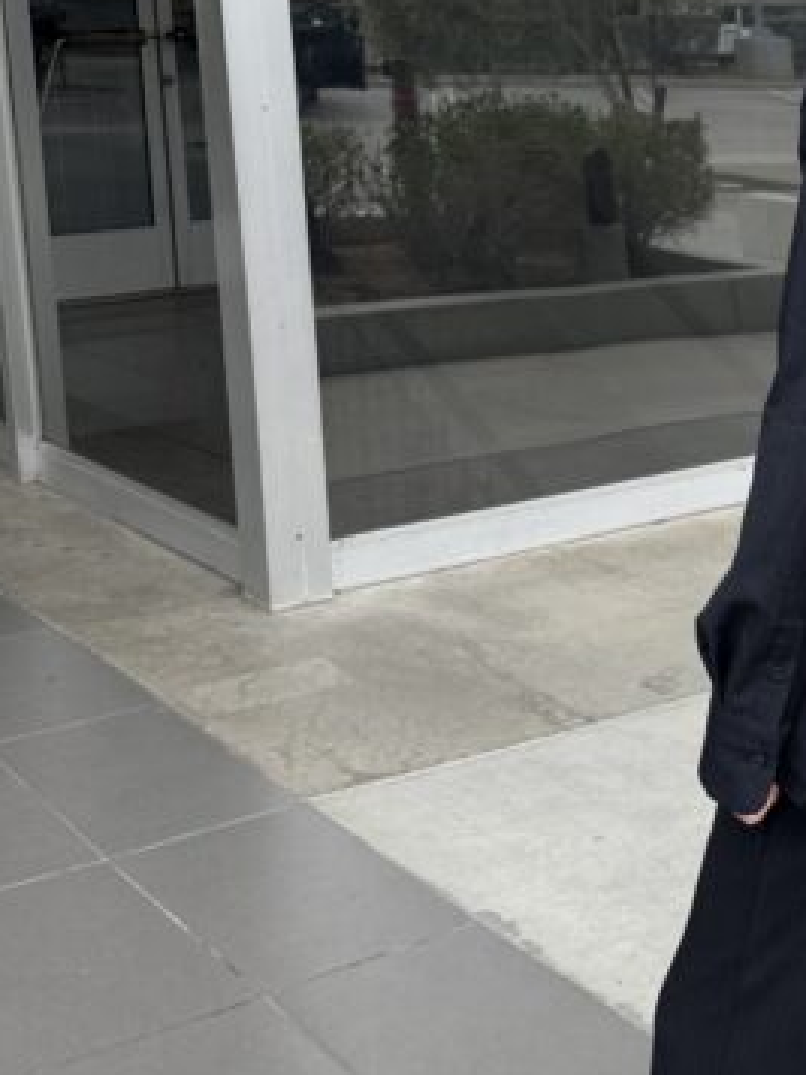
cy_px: 329
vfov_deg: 27.9
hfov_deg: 20.2
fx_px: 2142
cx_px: 912
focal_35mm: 69
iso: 80
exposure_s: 1/1215
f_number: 1.78
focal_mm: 6.76
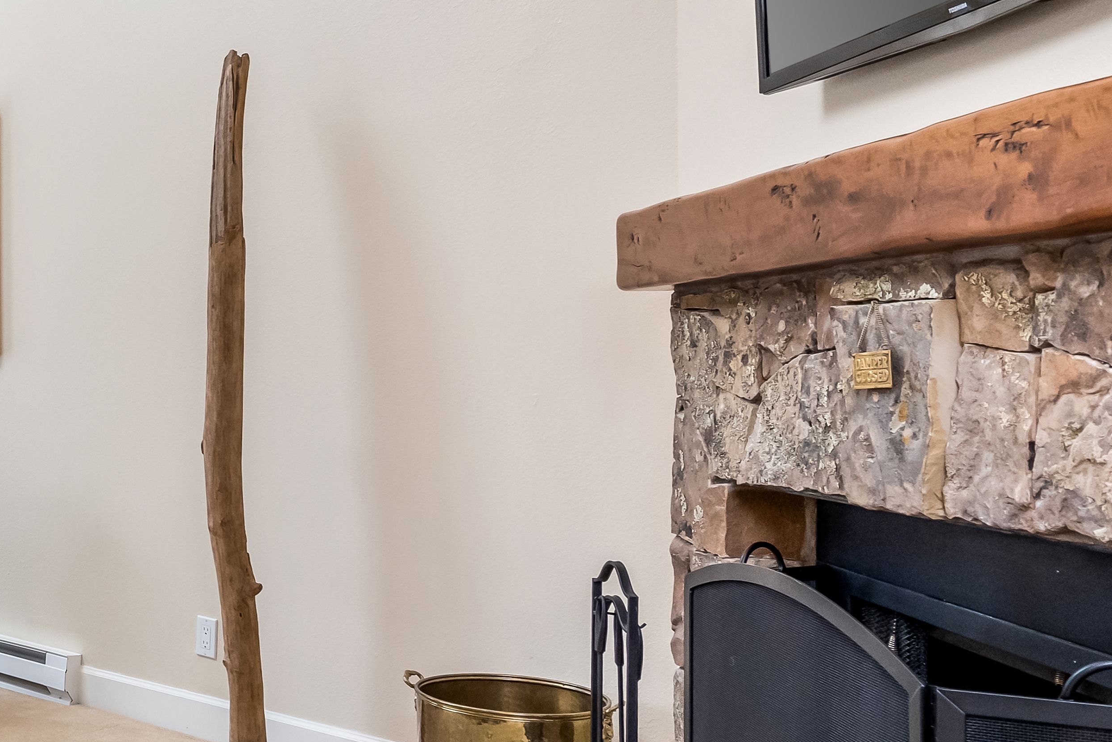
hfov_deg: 33.9
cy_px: 283
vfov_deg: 29.8
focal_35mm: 45
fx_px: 1390
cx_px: -266
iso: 800
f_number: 8
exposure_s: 1/50
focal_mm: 16
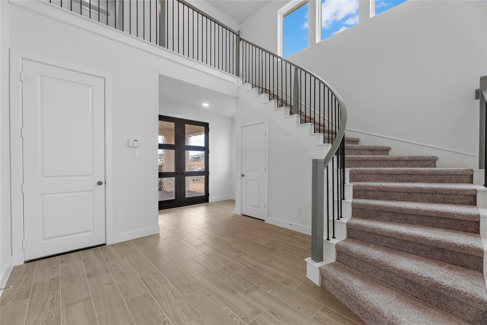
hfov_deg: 104.2
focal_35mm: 14
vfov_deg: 81.2
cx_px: 244
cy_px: 162
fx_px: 189
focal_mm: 14
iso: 250
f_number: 9
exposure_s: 1/13
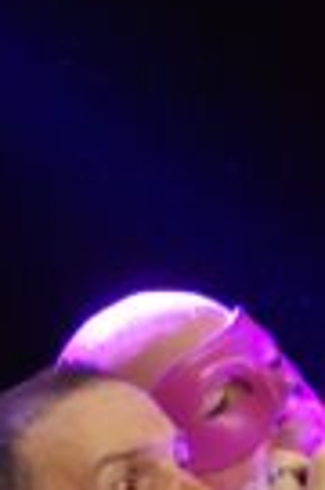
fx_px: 11922
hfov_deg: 1.6
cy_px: 551
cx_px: 238
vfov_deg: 2.4
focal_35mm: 876
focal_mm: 200
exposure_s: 1/100
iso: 3200
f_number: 4.5
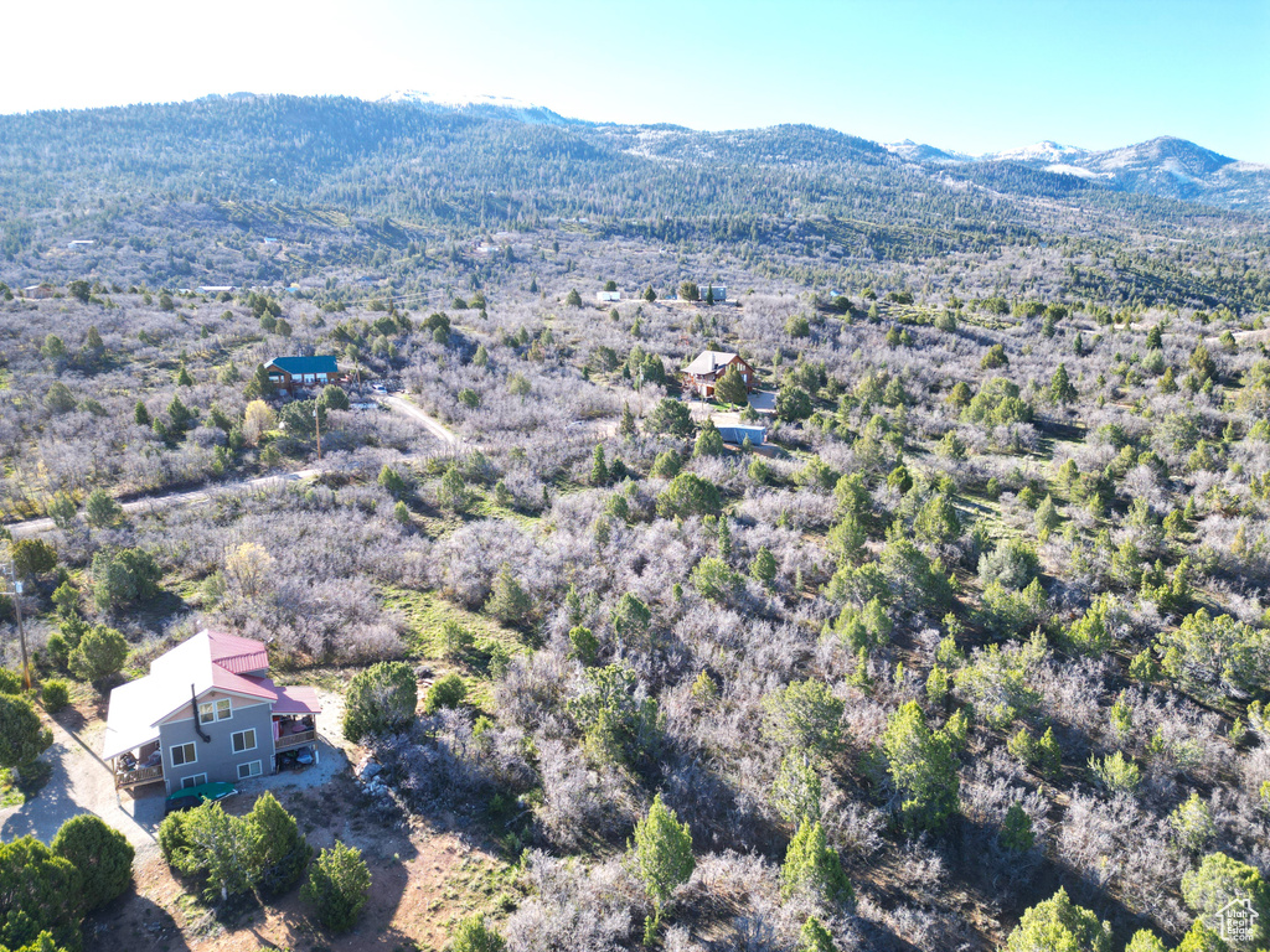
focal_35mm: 24
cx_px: 635
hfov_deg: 71.6
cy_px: 476
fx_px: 881
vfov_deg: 56.8
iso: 100
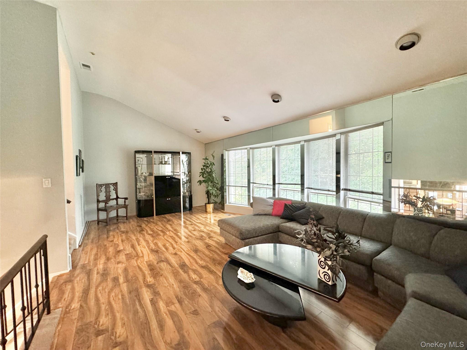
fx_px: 189
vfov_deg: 85.7
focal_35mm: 14
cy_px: 175
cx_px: 234
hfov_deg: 102.1
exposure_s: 1/60
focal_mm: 2.22
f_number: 2.2
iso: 400
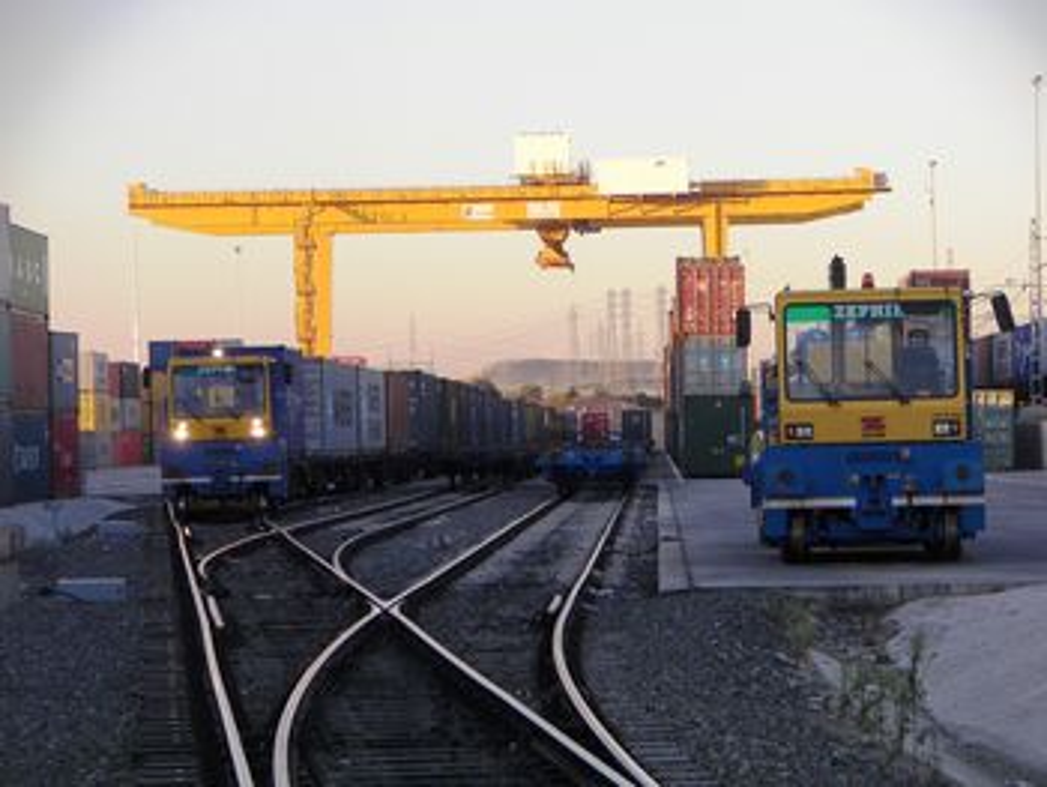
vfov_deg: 9.5
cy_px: 394
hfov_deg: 12.6
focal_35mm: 157
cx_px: 524
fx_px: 4752
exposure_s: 1/160
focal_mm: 26.1
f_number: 3.2
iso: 64
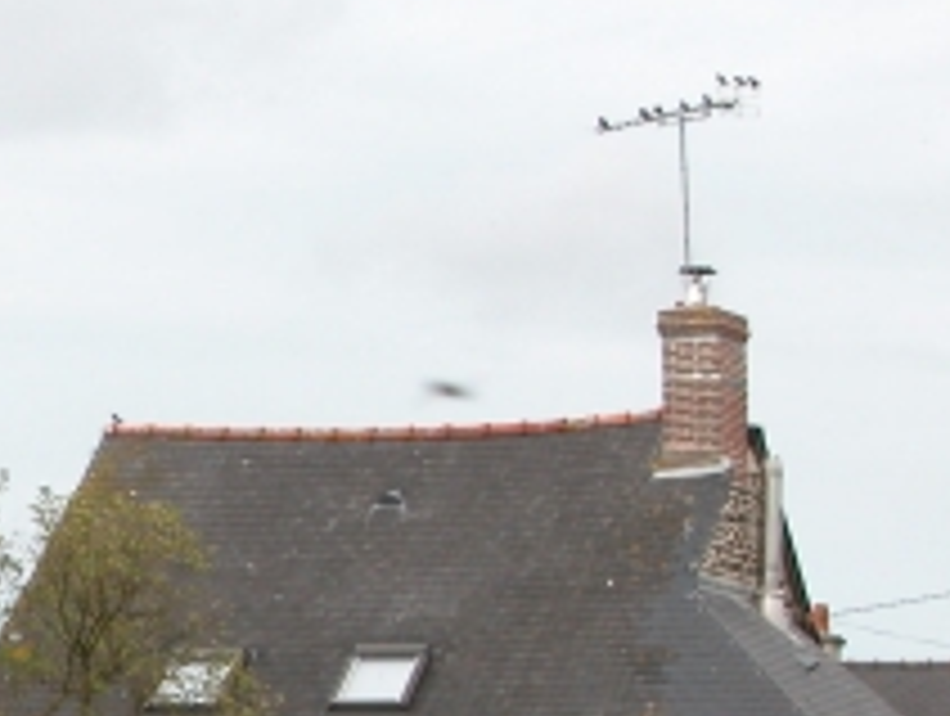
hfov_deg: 8.5
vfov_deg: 6.6
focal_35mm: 226
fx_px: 6213
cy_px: 684
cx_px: -581
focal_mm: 17.8
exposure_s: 1/210
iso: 100
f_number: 5.9
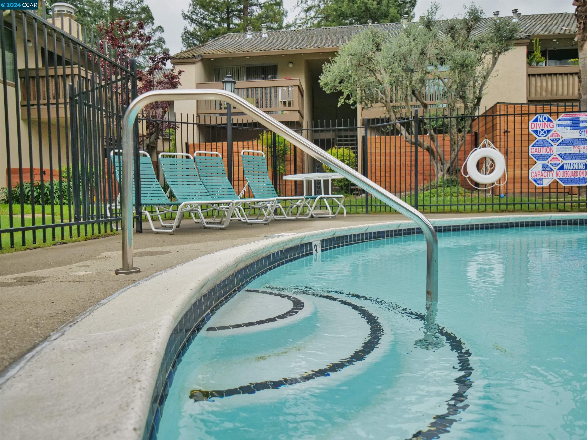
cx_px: 294
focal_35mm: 28
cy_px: 220
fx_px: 475
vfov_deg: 49.7
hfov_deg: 63.4
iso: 500
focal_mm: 14
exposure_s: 1/4000
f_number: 2.8
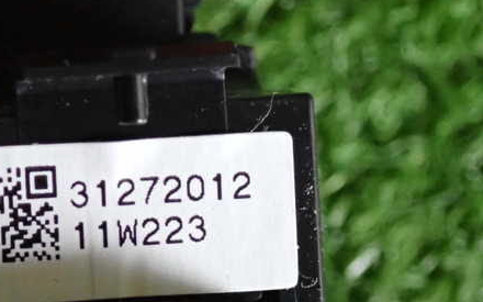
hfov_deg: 15.3
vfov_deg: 9.6
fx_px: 1790
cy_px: 216
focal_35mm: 136
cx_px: 157
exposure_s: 1/200
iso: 2500
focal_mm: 16.79
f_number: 4.7
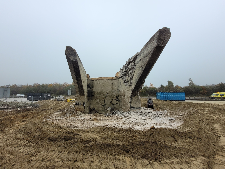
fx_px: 84
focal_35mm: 13
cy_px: 84
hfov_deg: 106.2
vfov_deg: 89.9
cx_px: 112
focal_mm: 1.74
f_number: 2.2
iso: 40
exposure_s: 1/269
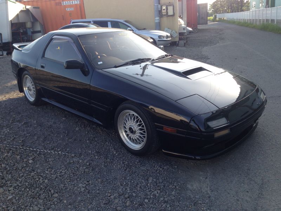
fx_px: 268
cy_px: 106
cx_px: 140
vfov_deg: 42.9
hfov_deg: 55.4
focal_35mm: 33
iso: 50
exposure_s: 1/311
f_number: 2.4
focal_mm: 4.12
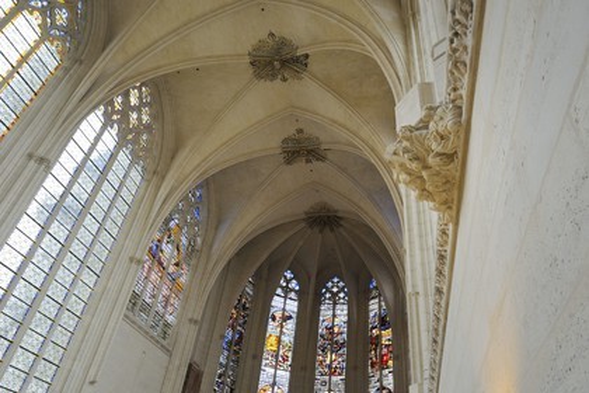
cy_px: 196
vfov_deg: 53.1
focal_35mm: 24
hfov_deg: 73.7
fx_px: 393
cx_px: 294
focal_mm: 24
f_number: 10
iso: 800
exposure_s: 1/40
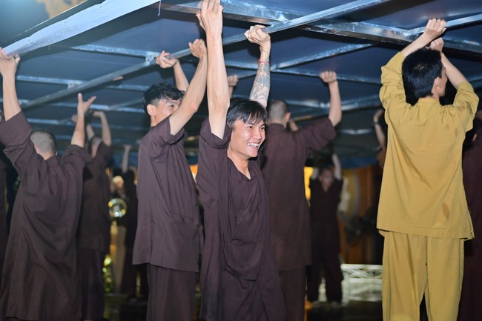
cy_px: 160
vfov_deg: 27.0
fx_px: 669
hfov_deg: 39.6
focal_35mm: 50
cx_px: 241
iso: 1250
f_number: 2
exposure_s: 1/125
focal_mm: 50
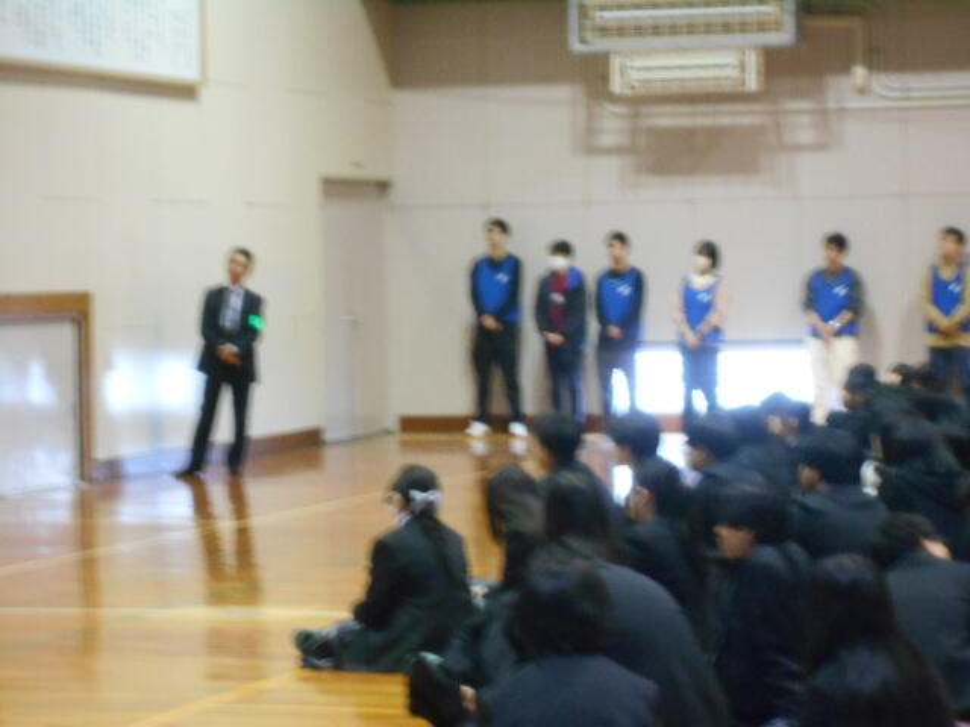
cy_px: 364
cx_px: 485
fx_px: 3643
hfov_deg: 15.2
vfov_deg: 11.4
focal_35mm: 130
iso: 800
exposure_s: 1/6
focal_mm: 23
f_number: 6.5
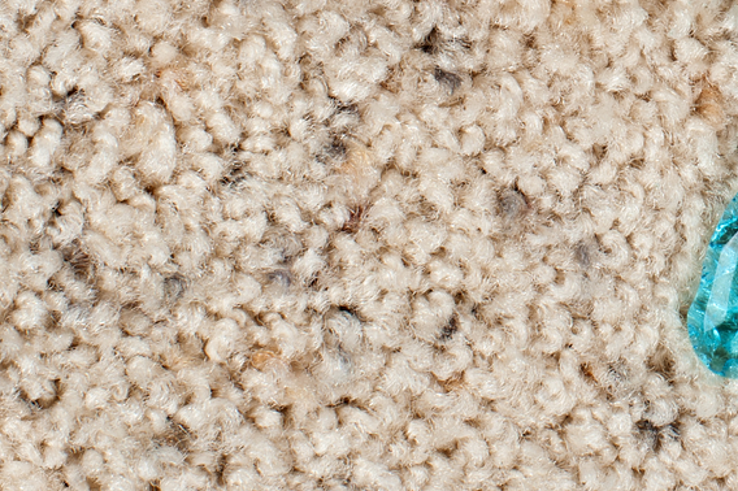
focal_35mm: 176
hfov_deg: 11.4
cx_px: 951
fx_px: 3606
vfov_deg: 7.6
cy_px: -303
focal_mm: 50
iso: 200
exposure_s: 1/200
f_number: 13
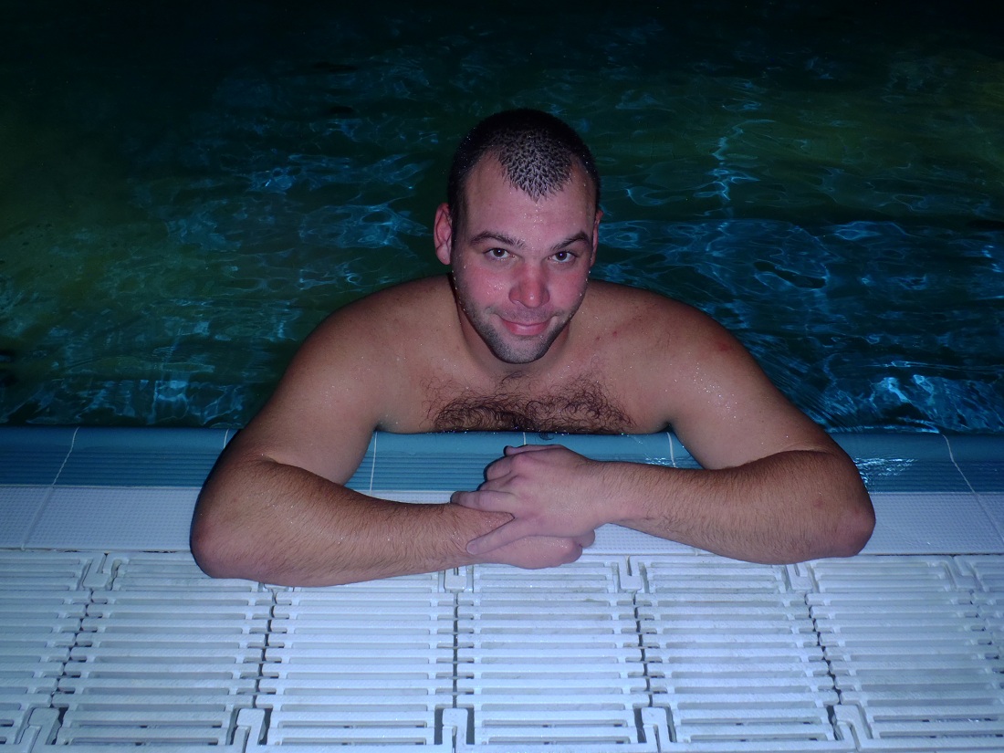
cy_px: 376
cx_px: 502
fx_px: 812
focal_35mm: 28
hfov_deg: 63.4
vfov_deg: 49.7
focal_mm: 5
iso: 100
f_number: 3.9
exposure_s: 1/60
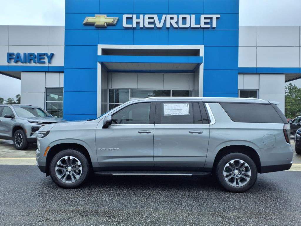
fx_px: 235
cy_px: 113
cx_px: 150
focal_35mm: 27
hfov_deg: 65.3
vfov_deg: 51.4
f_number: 1.9
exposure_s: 1/2000
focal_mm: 3.58
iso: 40
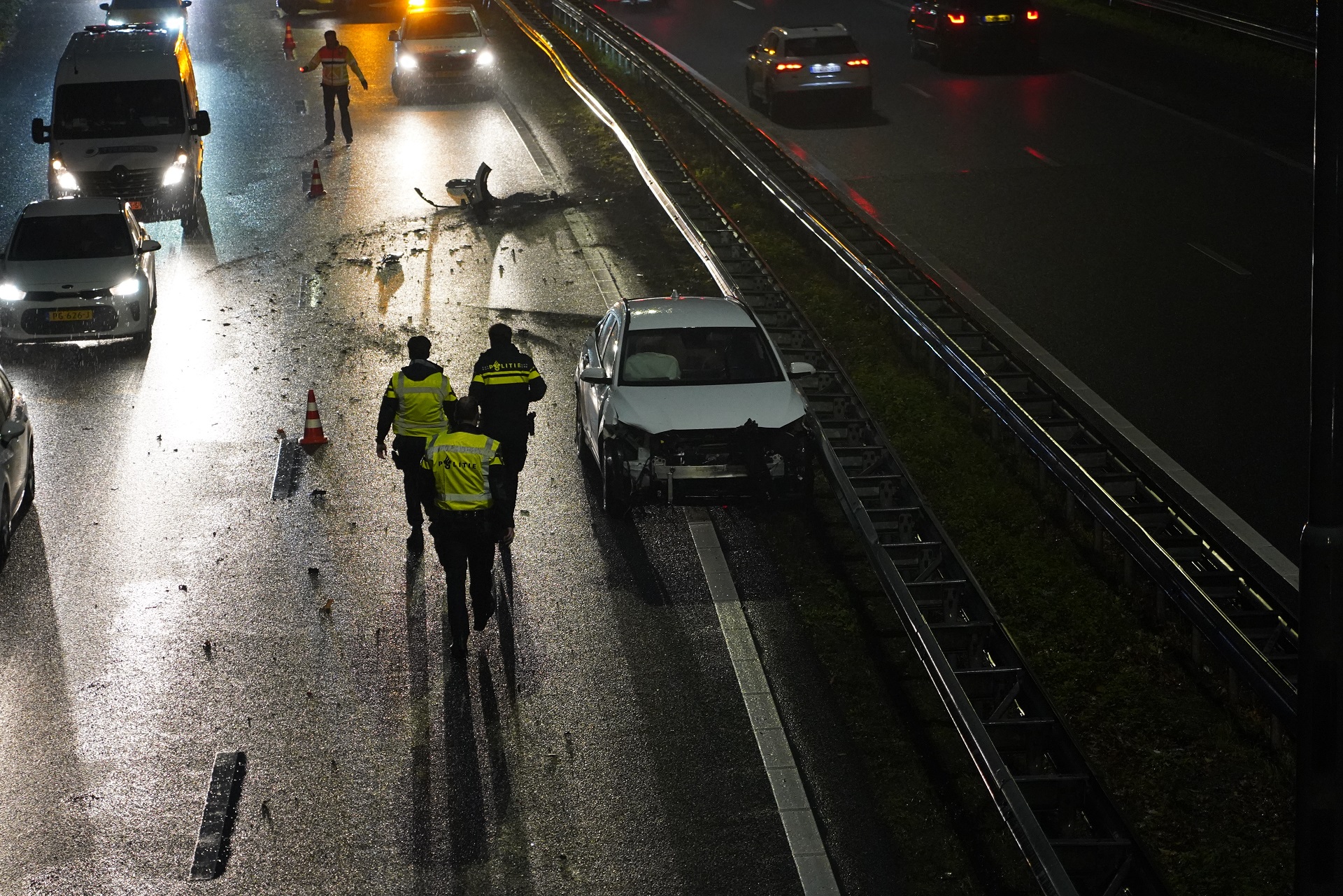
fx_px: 3917
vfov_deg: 13.0
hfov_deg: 19.5
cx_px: 672
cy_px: 448
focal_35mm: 105
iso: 6400
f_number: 4
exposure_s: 1/125
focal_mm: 105
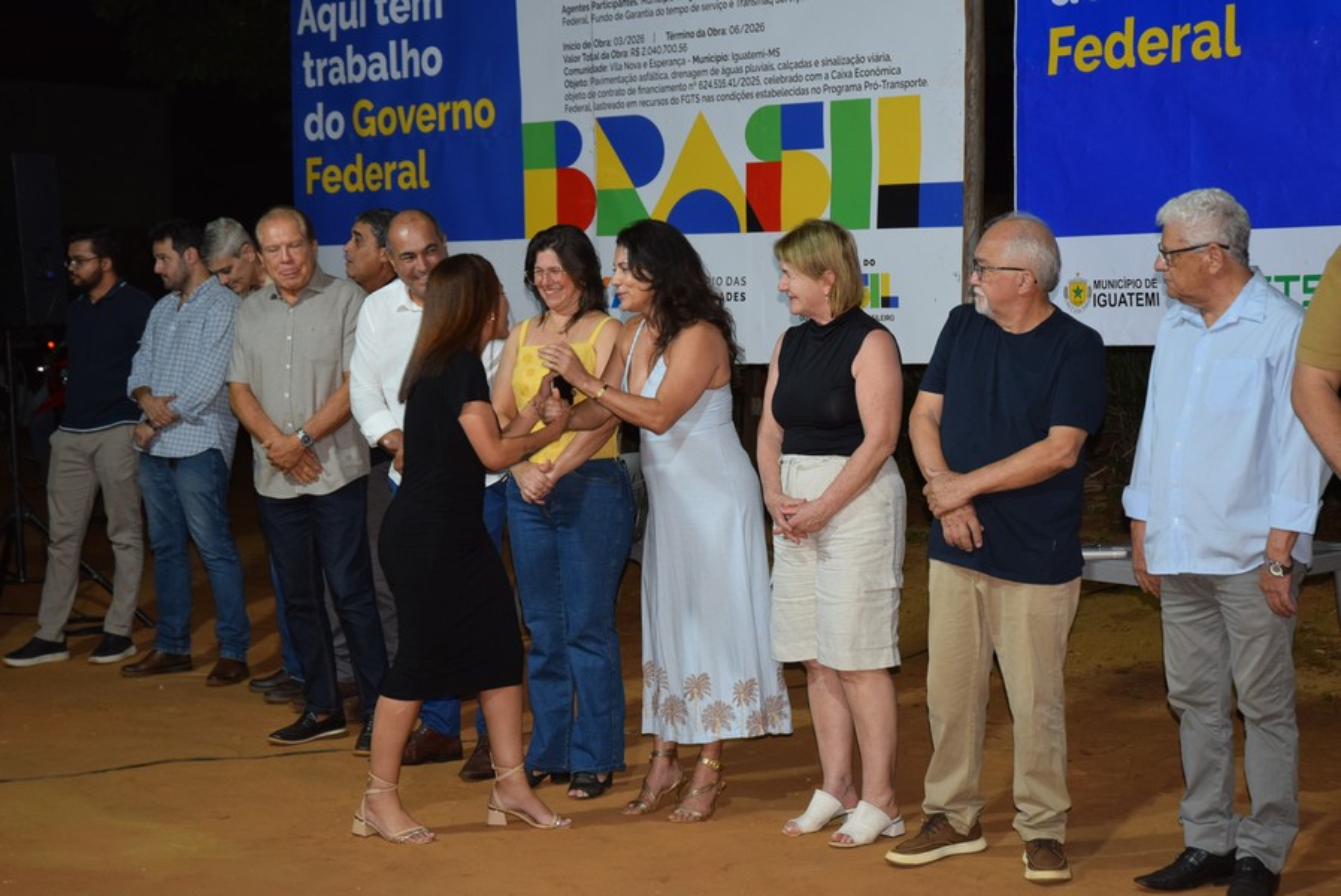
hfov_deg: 28.1
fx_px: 2684
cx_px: 670
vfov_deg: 19.0
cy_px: 448
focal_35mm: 72
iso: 800
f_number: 5
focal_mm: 48
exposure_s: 1/100
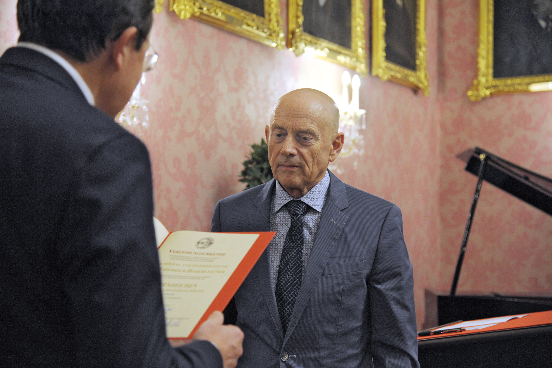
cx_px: 276
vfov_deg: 19.4
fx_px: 1073
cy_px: 184
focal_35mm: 70
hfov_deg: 28.9
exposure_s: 1/100
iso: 1250
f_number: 4.5
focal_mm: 70
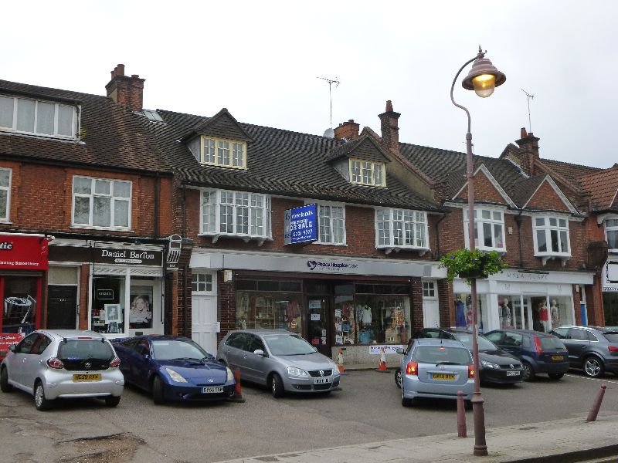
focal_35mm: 36
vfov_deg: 39.7
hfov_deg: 51.4
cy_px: 232
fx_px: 643
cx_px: 309
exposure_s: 1/500
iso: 160
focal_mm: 6.5
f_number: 3.6
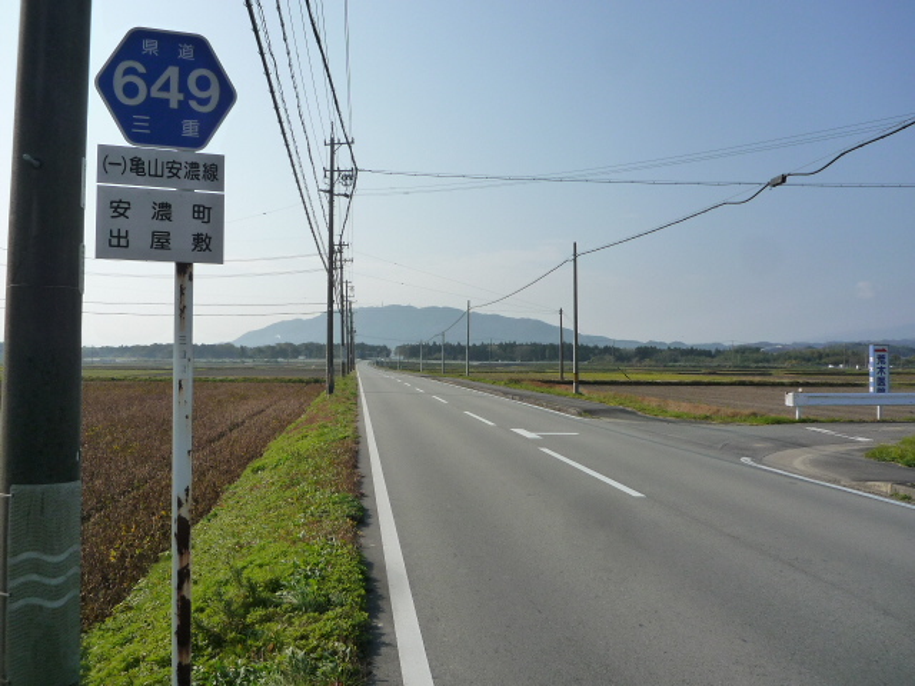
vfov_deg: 46.8
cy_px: 343
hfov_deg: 60.0
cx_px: 458
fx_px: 793
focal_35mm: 30
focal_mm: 5.3
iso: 160
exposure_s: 1/800
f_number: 5.6
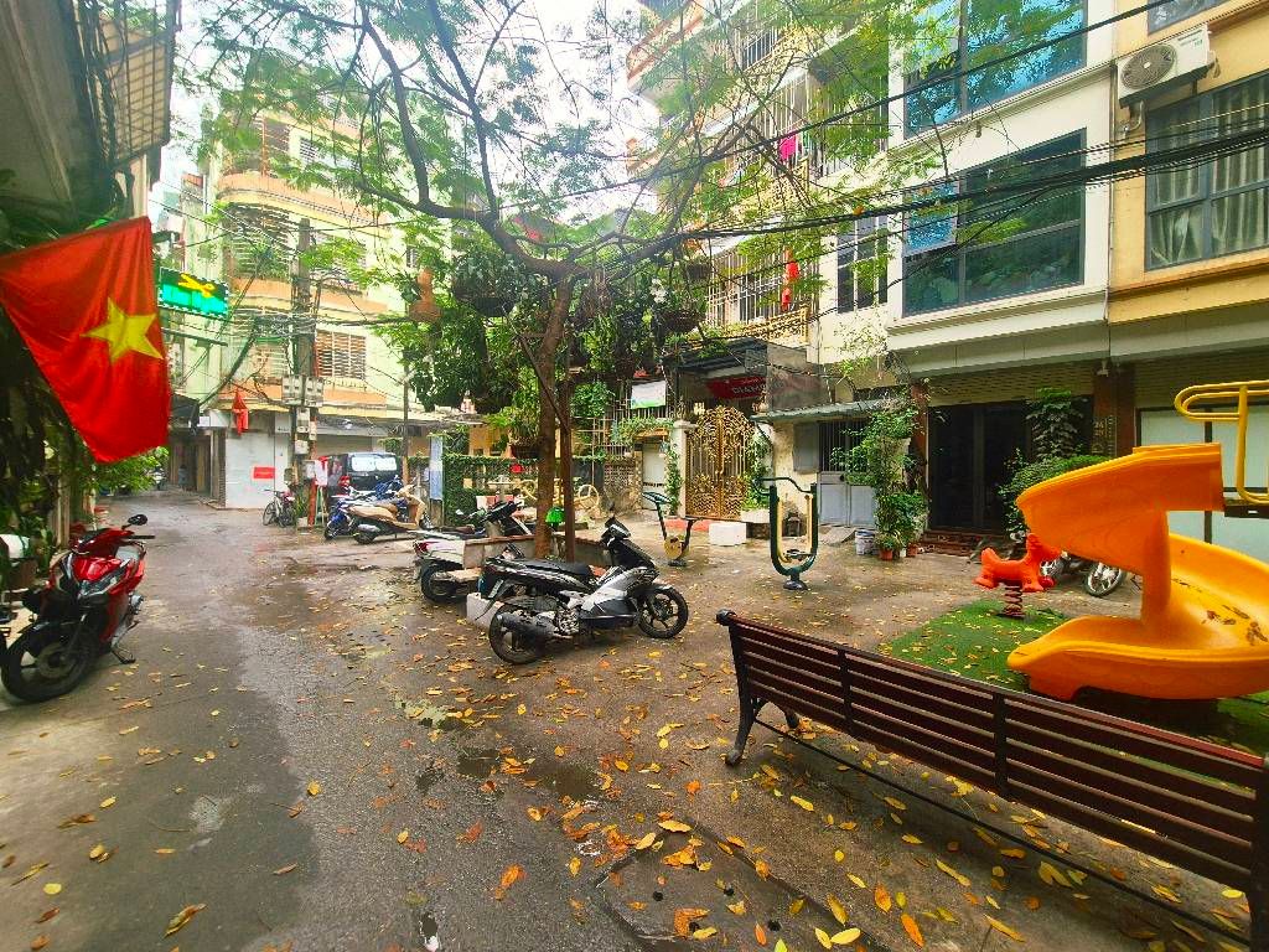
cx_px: 634
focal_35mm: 13
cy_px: 476
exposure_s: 1/100
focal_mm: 2.2
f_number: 2.2
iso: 80
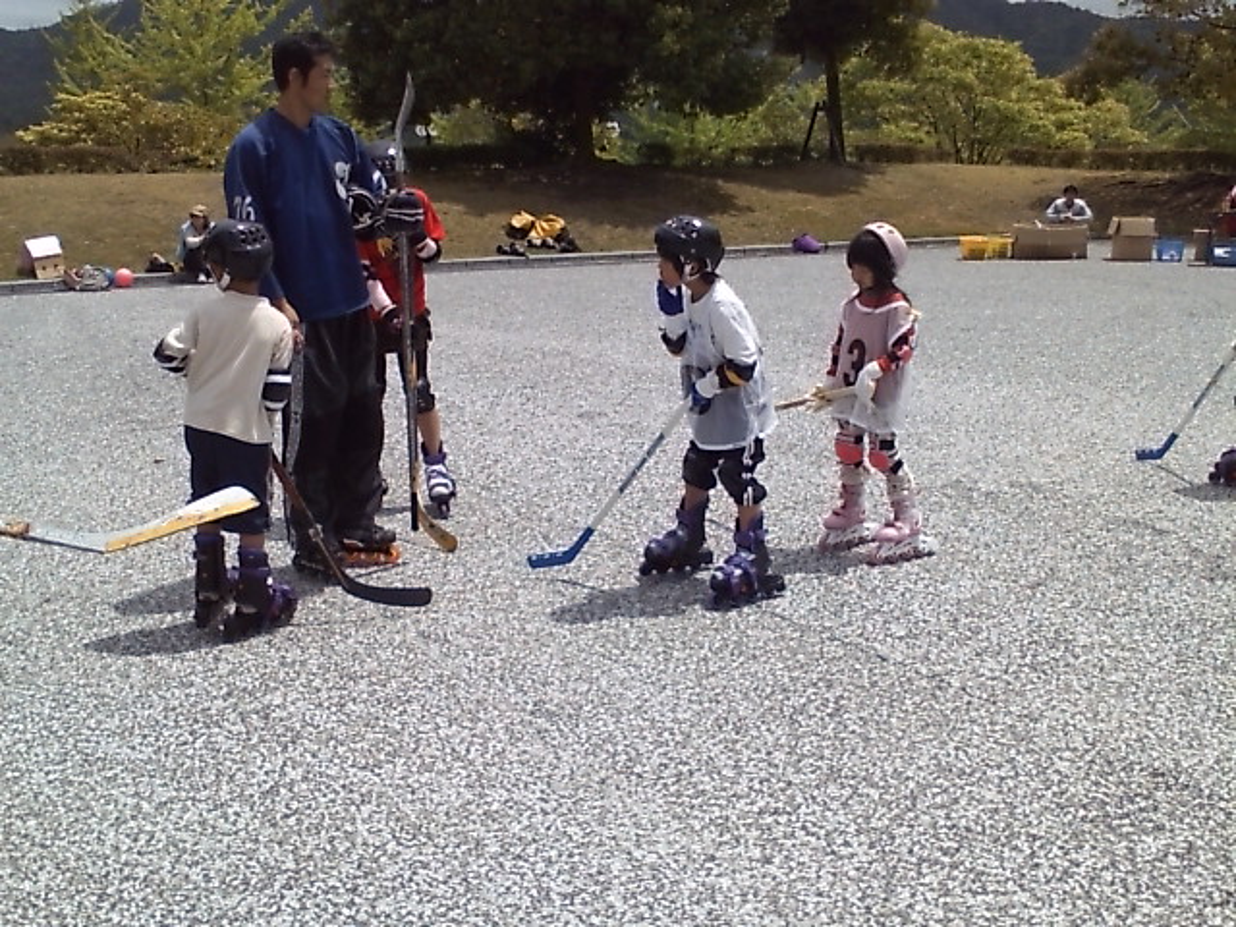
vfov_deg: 48.2
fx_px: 1035
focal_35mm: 29
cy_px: 464
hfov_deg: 61.7
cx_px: 618
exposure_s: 1/1754
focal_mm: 3.73
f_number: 3.5
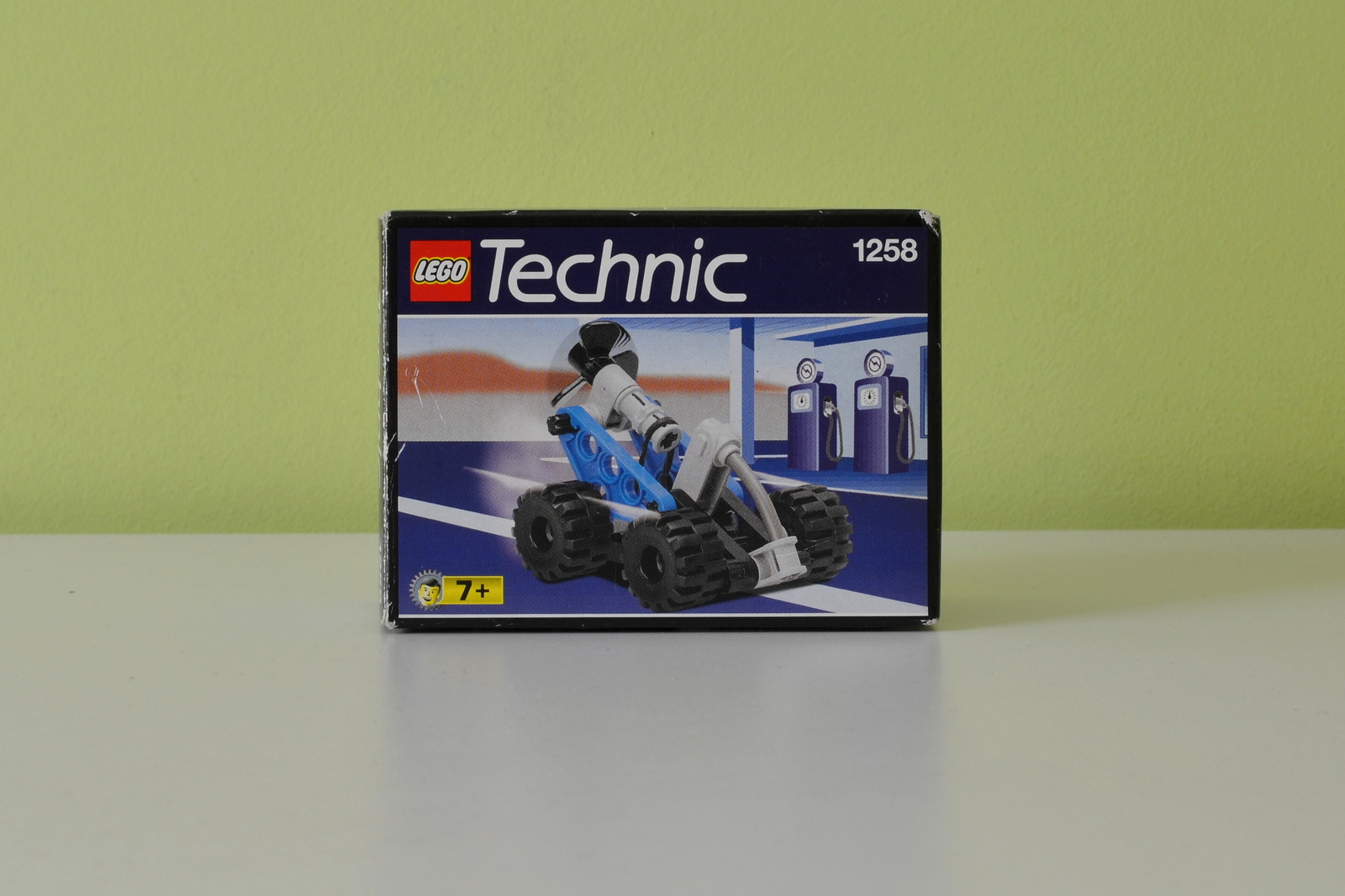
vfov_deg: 29.9
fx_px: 1681
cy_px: 448
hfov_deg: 43.6
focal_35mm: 45
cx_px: 672
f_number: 10
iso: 125
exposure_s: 1
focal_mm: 30
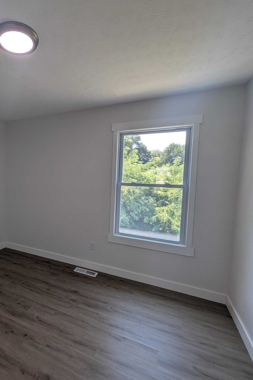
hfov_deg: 62.2
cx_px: 53
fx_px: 190
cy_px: 190
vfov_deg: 90.0
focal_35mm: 18
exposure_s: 1/127
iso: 46
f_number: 2.2
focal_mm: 1.95
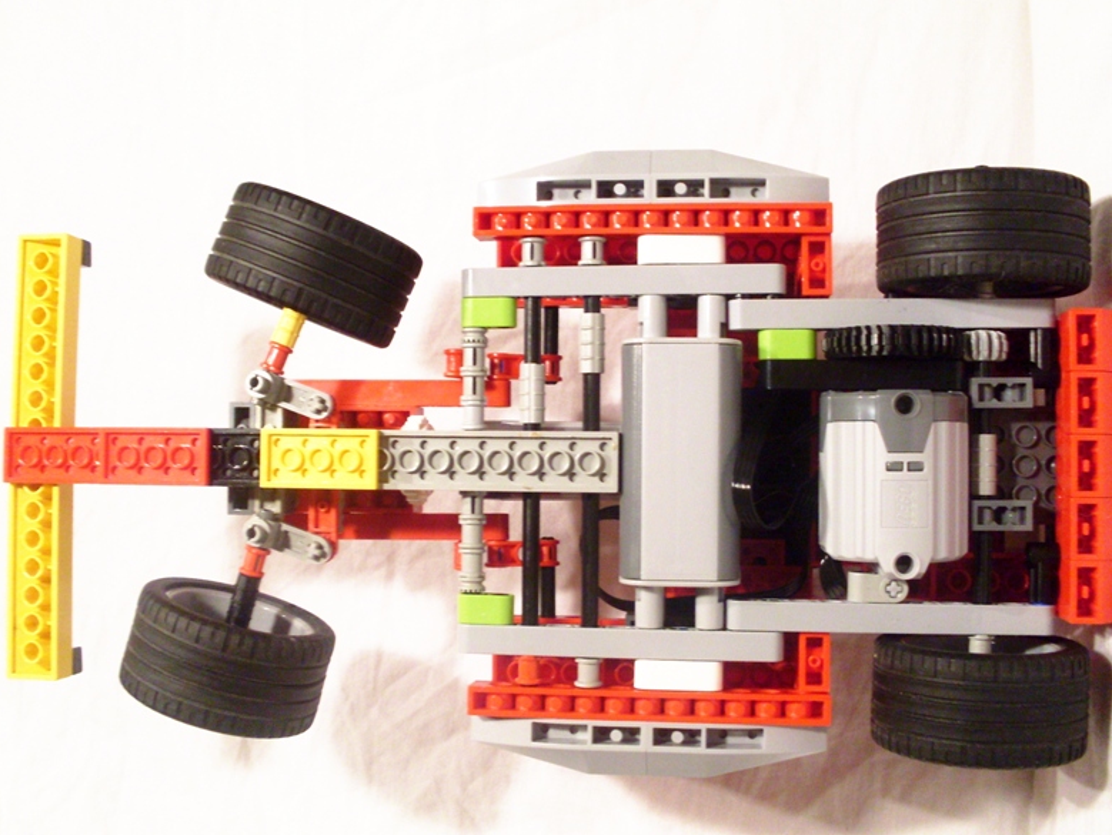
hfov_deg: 47.8
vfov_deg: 36.8
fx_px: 1253
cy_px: 418
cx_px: 564
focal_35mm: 39
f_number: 2.8
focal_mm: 6.3
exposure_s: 1/30
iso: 200
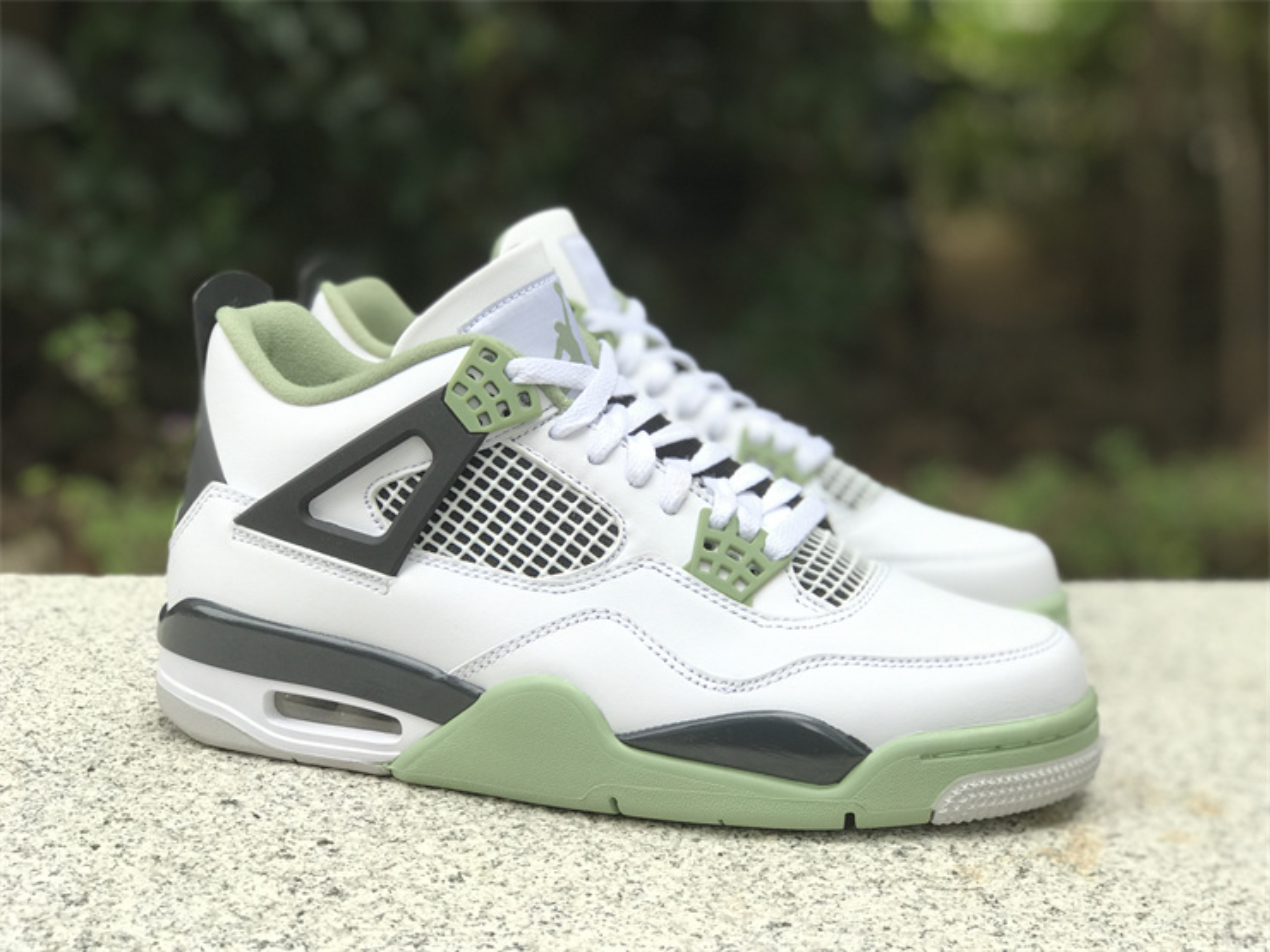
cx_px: 635
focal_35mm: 57
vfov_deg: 25.7
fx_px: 2091
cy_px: 476
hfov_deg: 33.8
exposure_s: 1/113
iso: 20
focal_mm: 6.6
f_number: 2.8
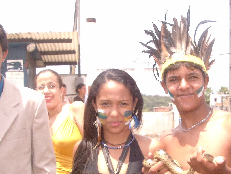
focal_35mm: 60
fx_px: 400
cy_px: 125
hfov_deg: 32.1
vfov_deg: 24.2
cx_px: 134
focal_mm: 7.6
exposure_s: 1/640
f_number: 5
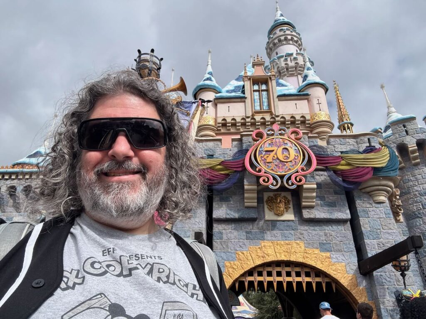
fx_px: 283
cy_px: 160
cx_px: 213
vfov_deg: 58.9
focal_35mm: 23
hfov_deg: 73.9
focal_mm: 2.69
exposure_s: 1/931
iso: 25
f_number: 1.9
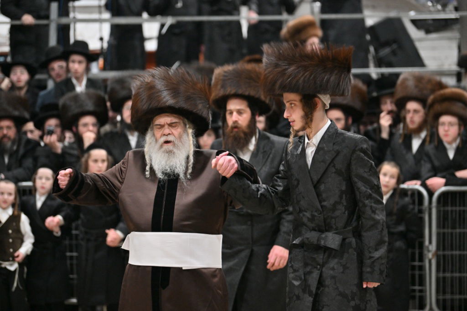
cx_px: 234
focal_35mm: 135
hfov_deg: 15.2
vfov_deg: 10.2
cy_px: 156
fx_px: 1751
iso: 1600
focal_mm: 135
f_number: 2.8
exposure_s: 1/400
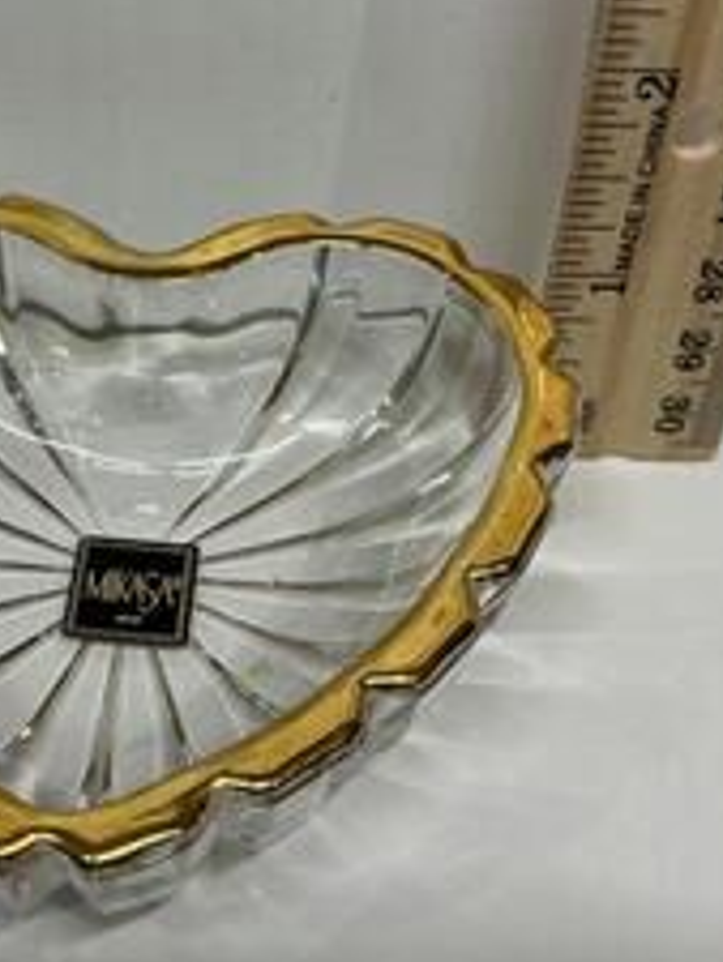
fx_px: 1363
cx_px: 167
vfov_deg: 38.9
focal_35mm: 49
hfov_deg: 29.2
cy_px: 505
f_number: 1.8
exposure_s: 1/120
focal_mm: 3
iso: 50
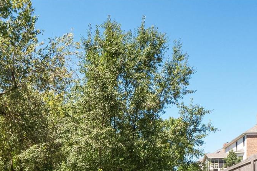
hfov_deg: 45.4
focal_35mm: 43
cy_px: 203
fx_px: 307
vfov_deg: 27.6
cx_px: 122
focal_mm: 9
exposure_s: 1/250
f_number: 8
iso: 400
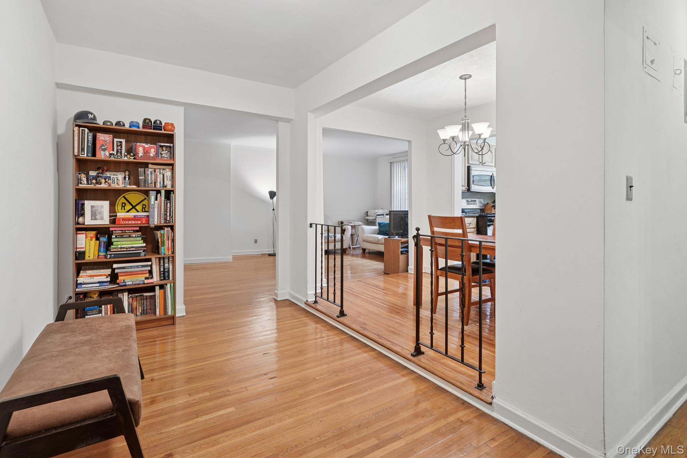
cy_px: 215
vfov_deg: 70.4
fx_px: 324
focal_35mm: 17
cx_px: 324
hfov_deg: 93.2
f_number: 11
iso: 100
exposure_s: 2
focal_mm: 16
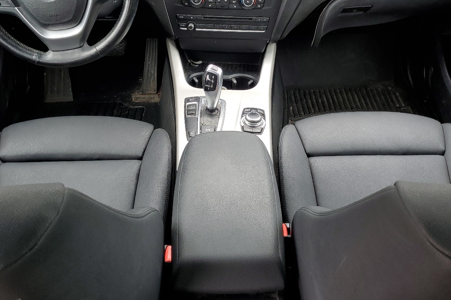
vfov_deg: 34.7
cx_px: 219
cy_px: 98
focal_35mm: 38
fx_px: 476
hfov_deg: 50.7
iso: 53
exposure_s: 1/120
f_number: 1.5
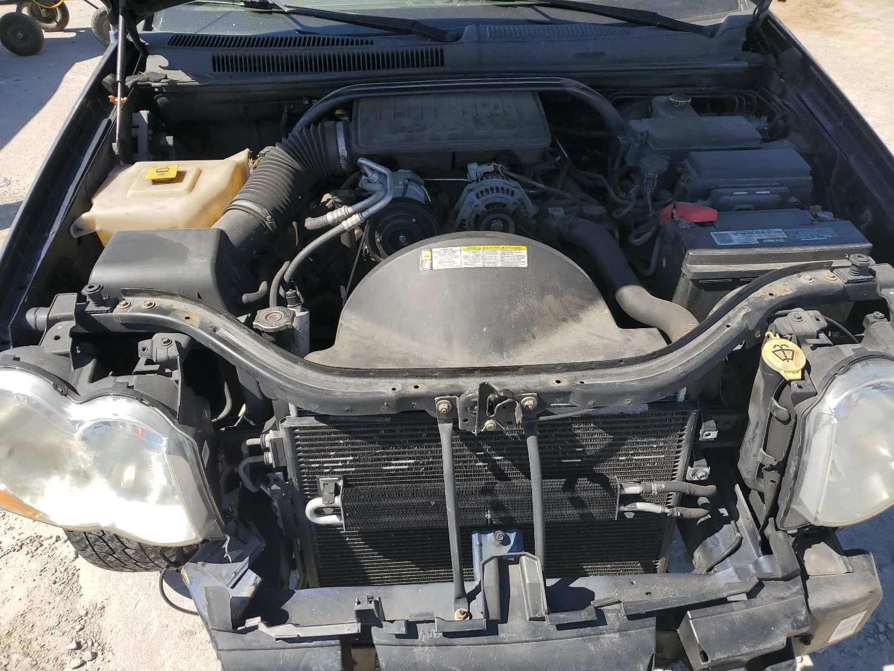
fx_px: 671
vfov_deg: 53.1
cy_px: 336
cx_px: 447
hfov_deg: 67.3
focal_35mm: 26
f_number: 1.5
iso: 50
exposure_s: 1/2000
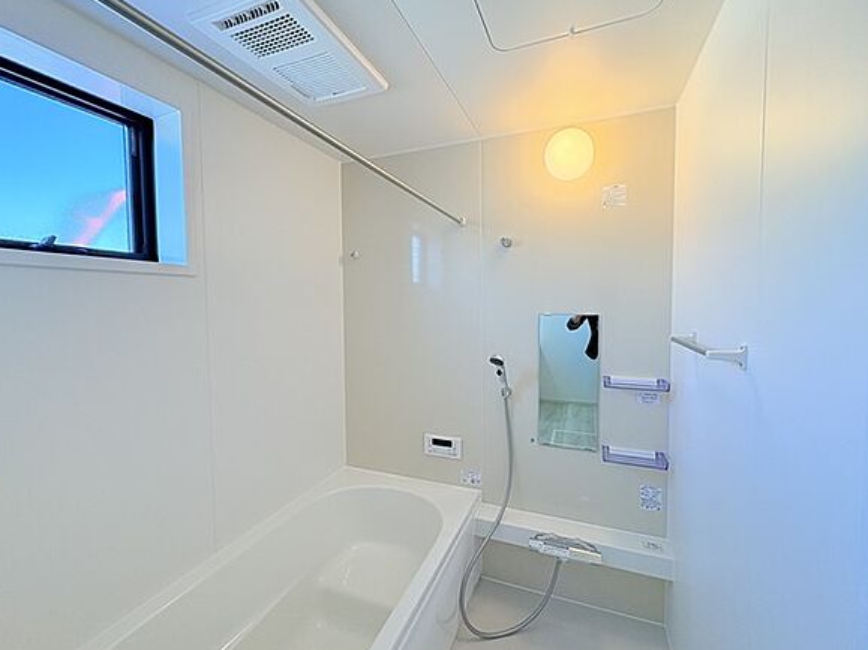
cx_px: 442
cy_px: 320
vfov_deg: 81.7
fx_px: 376
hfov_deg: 98.2
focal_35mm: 15
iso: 125
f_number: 2.2
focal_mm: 2.22
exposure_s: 1/110
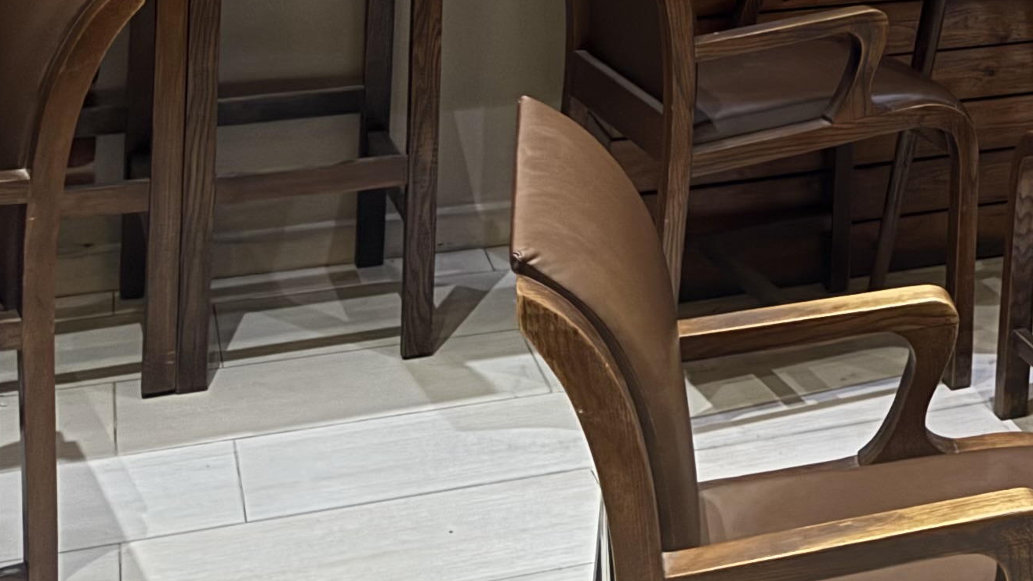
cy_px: -442
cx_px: 1321
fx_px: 2191
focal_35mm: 80
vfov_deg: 13.6
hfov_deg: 23.6
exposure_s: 1/50
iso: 500
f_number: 1.78
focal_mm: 6.76
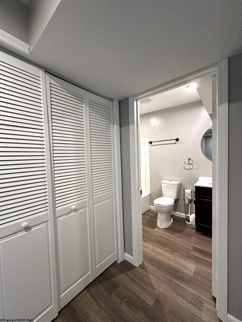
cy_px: 161
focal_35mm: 14
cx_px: 121
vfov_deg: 102.1
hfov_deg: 85.7
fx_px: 130
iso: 200
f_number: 2.2
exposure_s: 1/60
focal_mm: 2.22
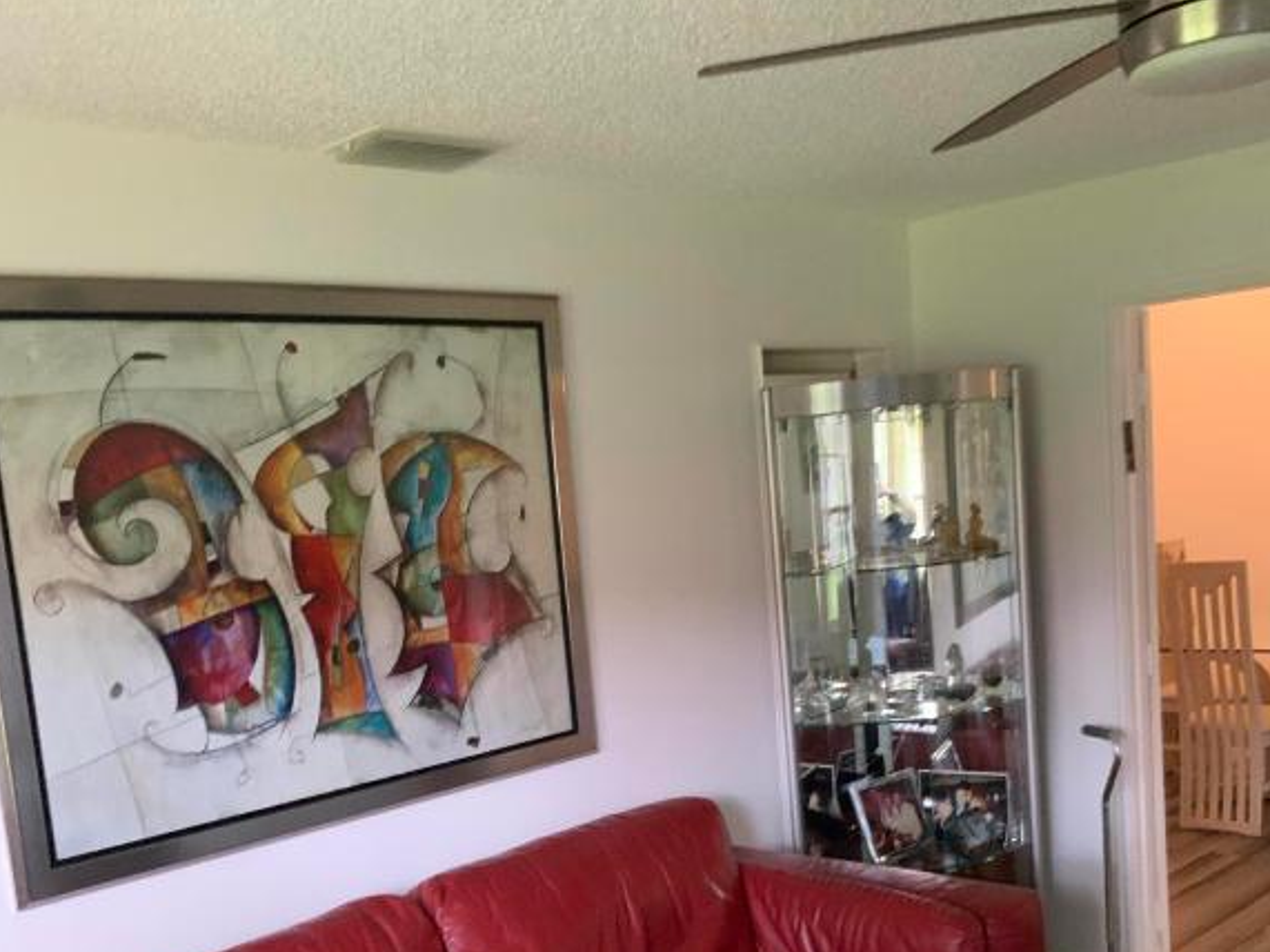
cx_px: 632
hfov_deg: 47.9
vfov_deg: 36.1
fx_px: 1431
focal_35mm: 39
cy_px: 694
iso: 250
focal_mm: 3
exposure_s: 1/60
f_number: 1.8
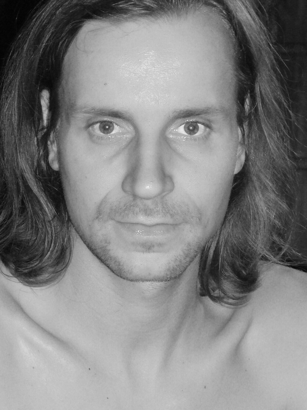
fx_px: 1537
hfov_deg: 11.4
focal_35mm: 130
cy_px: 205
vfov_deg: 15.2
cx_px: 154
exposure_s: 1/30
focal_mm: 17.2
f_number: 3.5
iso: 200
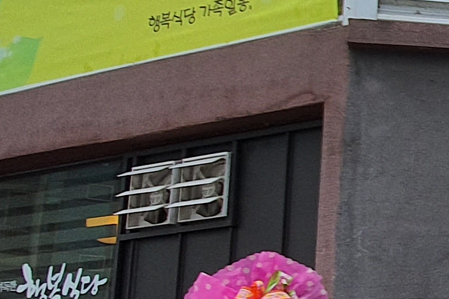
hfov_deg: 18.5
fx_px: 985
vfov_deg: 17.3
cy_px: 136
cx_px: 860
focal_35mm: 79
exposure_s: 1/229
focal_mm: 1.8
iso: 50
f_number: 2.2
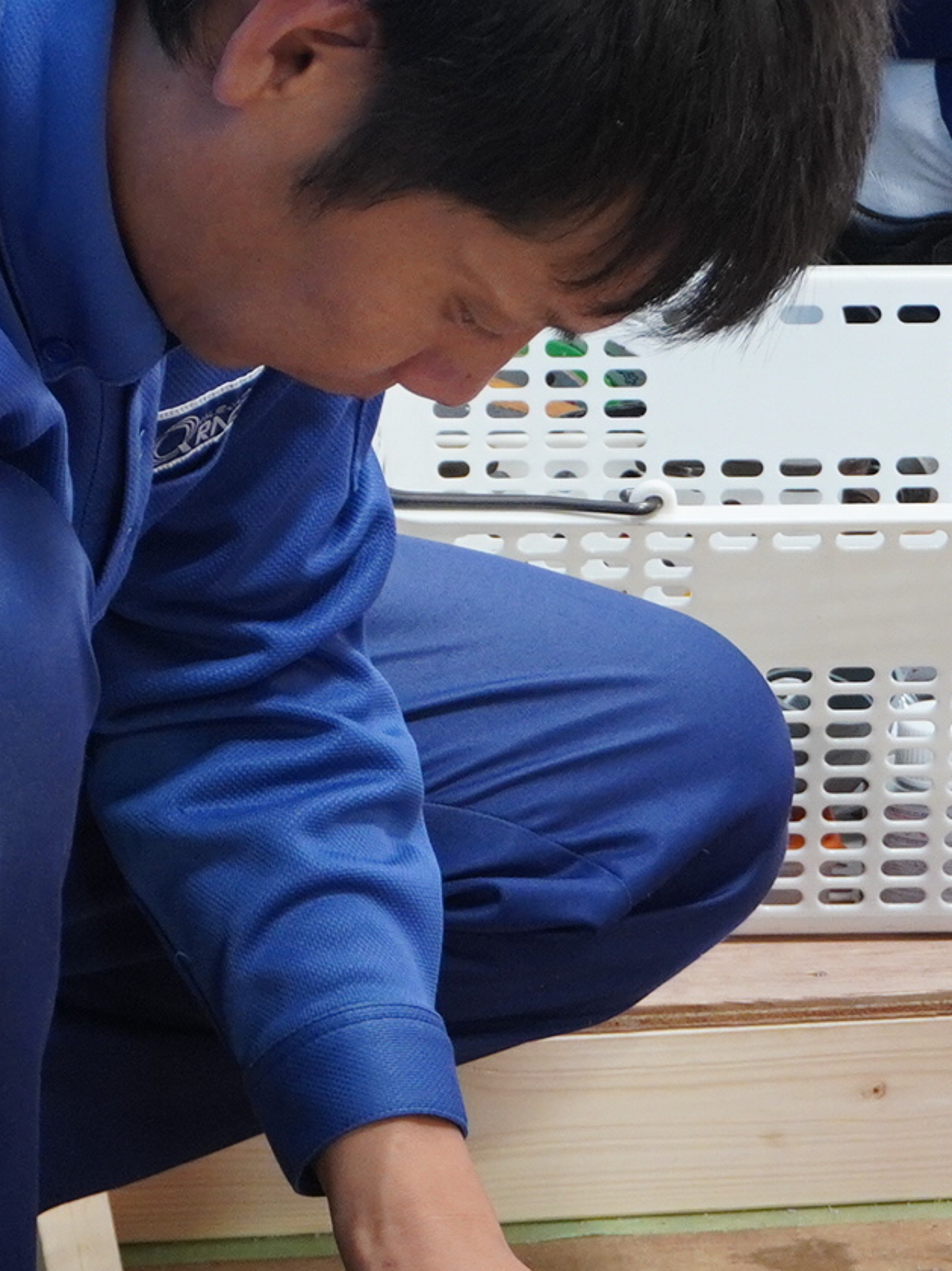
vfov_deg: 10.6
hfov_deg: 8.0
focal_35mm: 186
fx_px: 6822
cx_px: 436
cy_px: 533
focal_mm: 36
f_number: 5.6
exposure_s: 1/60
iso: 800
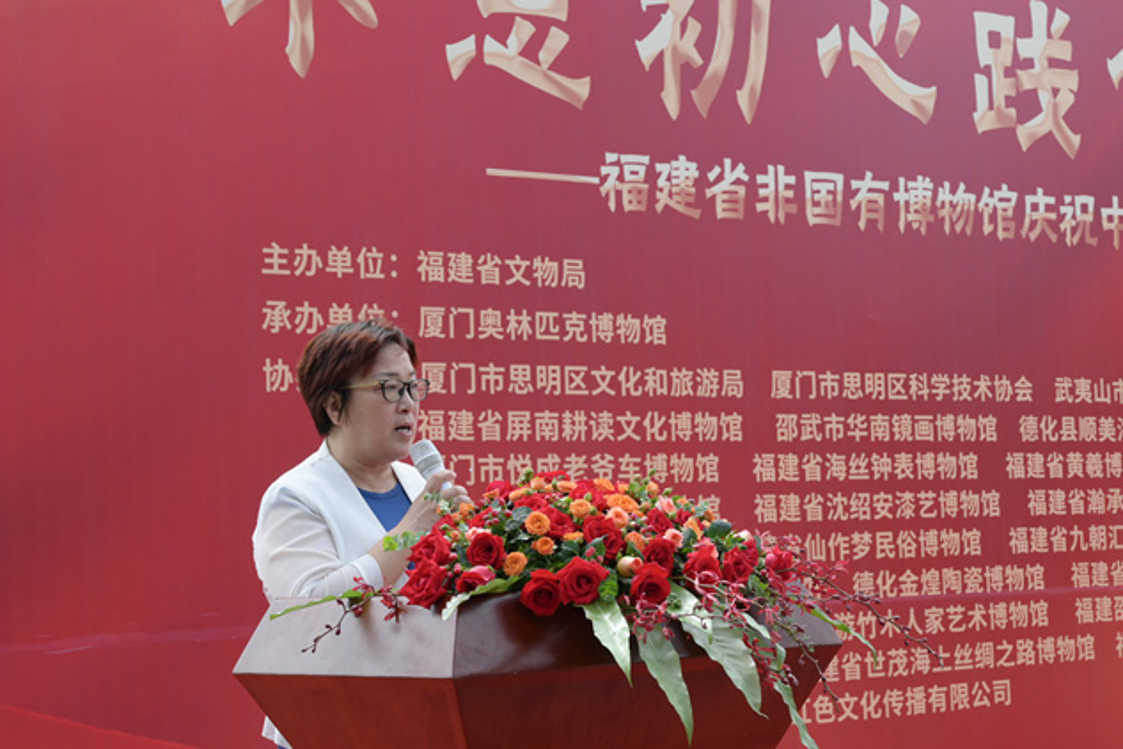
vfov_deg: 20.3
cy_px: 385
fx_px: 2090
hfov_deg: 30.0
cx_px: 681
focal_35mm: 67
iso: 200
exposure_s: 1/250
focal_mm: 53
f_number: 7.1
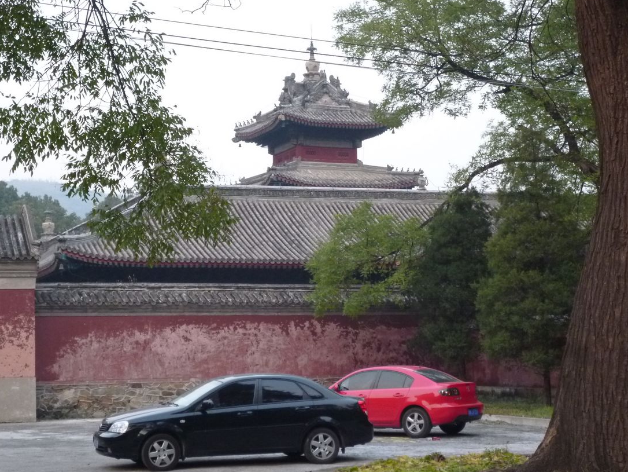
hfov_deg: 29.4
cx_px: 281
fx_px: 1198
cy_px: 270
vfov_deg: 22.2
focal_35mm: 66
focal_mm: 10
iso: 400
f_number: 4.4
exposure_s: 1/30
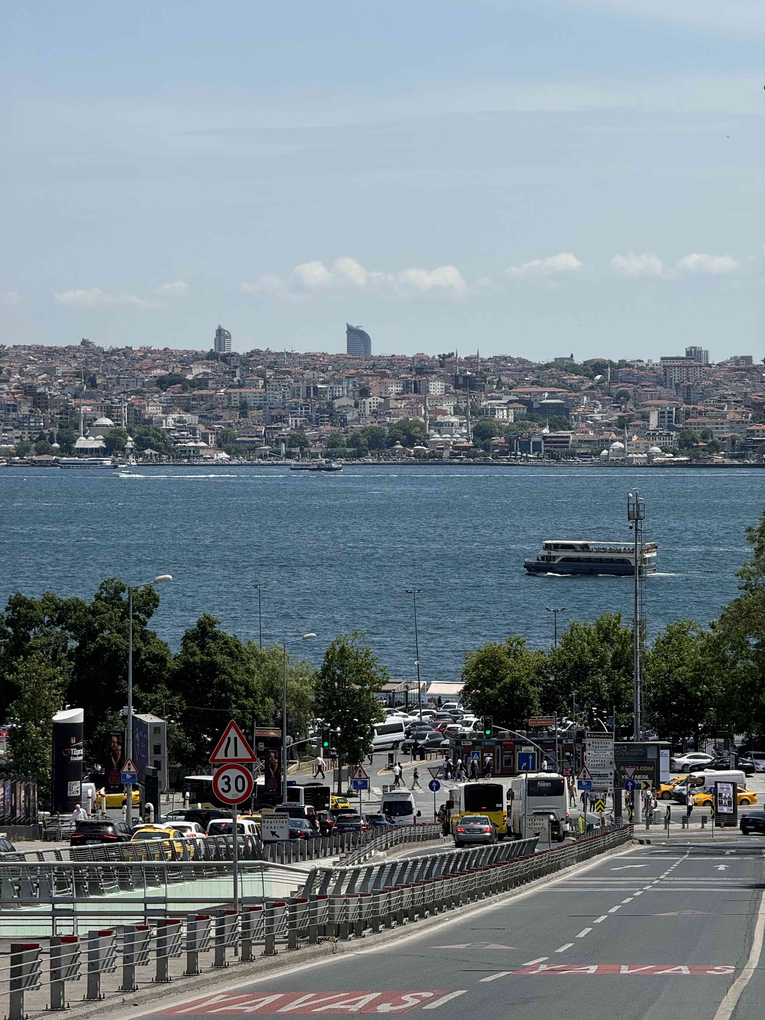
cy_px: 510
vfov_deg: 16.4
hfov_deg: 12.3
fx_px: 3536
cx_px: 382
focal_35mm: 120
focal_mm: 15.66
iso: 50
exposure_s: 1/1969
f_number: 2.8
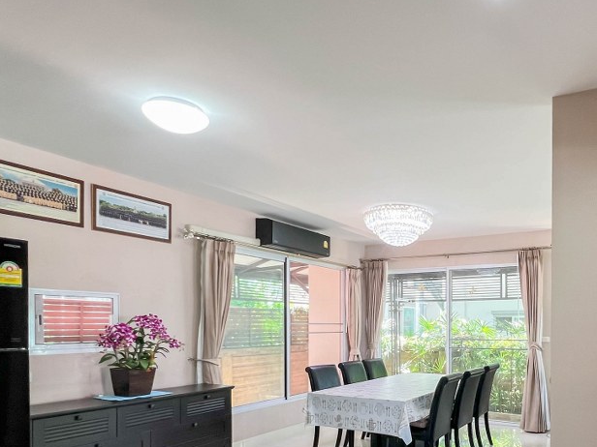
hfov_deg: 68.6
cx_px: 419
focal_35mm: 24
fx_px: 414
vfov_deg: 53.2
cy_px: 355
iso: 50
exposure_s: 1/100
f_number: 1.8
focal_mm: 1.57
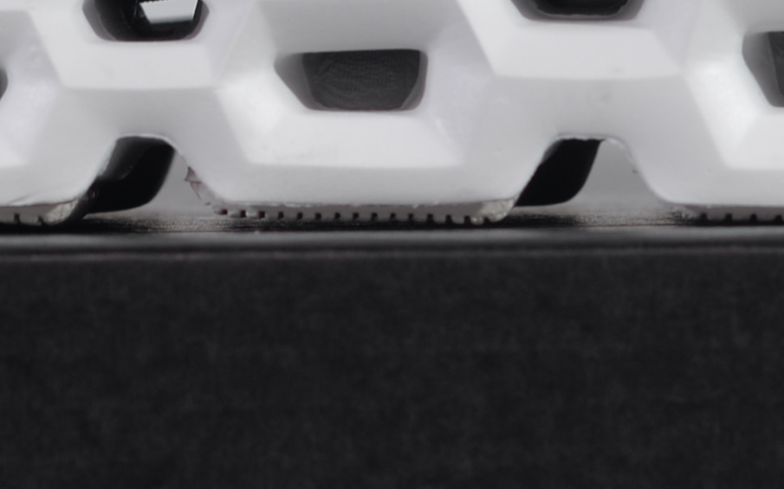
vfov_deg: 3.9
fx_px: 7241
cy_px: 106
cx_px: 187
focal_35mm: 339
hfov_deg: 6.2
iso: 100
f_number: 5.6
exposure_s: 1/250
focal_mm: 50
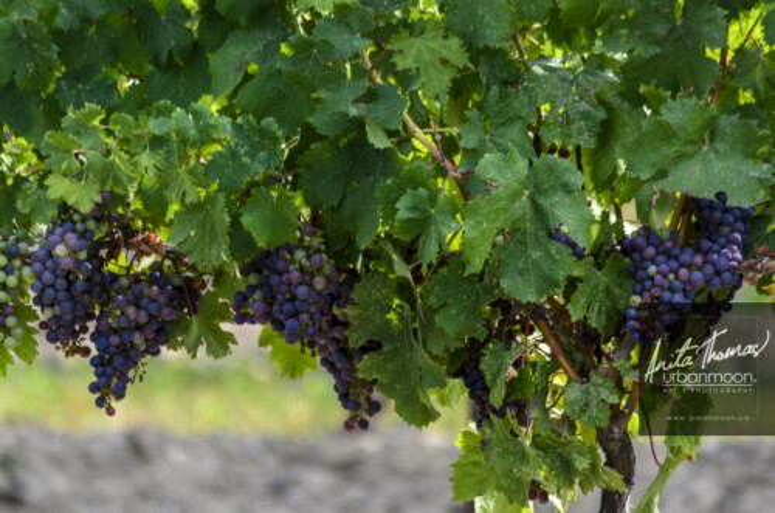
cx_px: 388
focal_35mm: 450
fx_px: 9666
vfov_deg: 3.0
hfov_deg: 4.6
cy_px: 256
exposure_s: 1/500
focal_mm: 300
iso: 320
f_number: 5.6
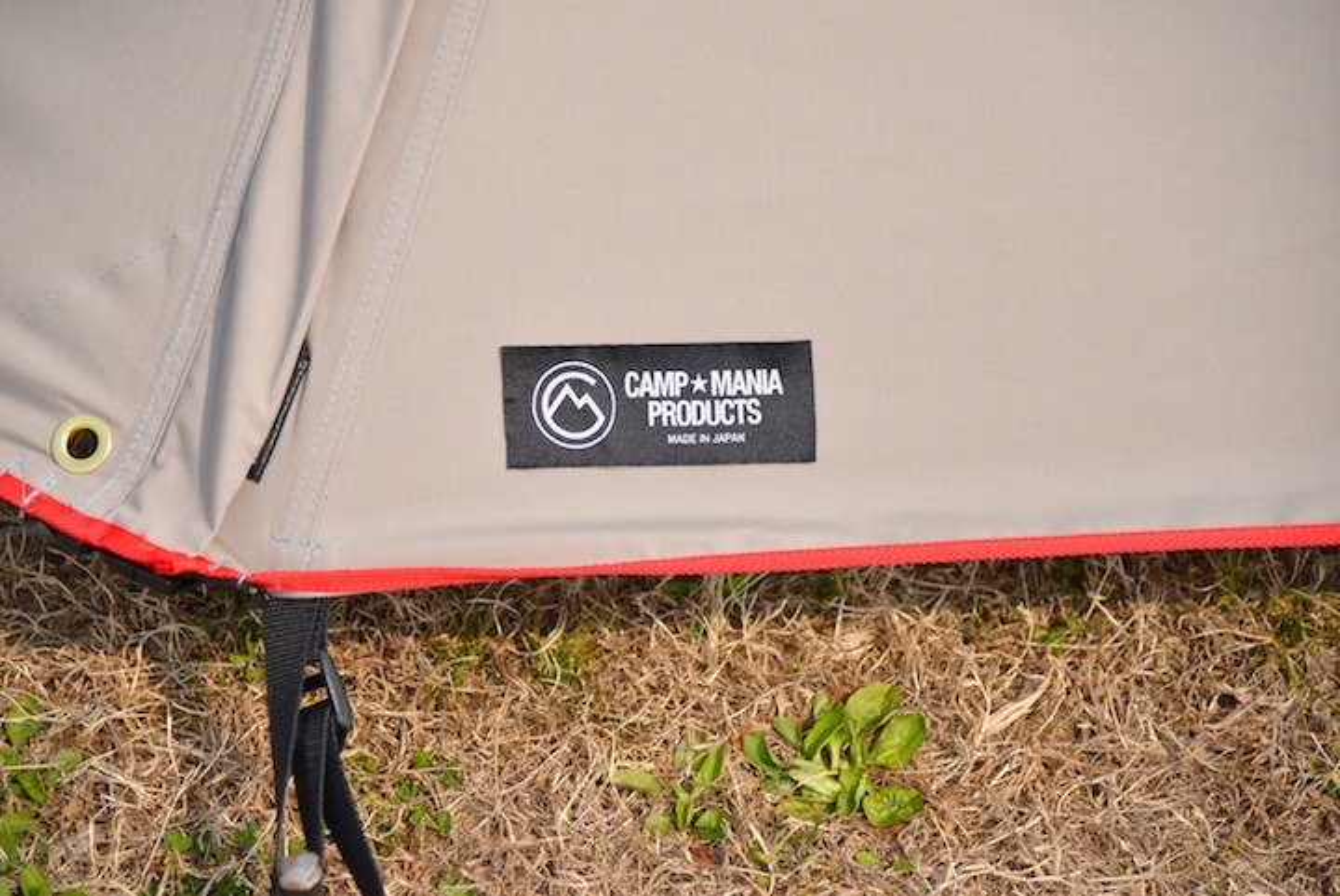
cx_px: 670
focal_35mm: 120
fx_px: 4469
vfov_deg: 11.4
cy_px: 448
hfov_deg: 17.1
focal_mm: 120
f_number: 4
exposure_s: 1/3200
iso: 400
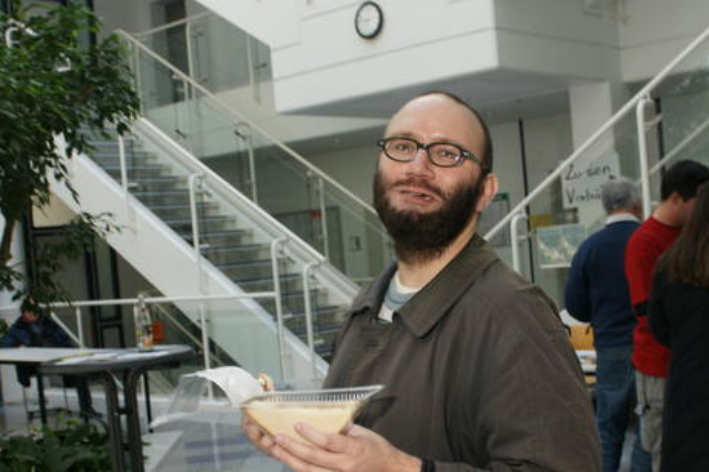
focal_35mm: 50
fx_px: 984
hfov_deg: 39.4
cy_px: 290
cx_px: 428
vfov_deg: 26.9
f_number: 5.6
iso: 400
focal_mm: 24
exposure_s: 1/60
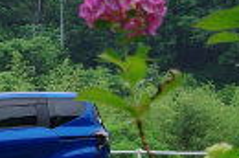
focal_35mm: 161
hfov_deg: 12.2
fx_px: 1066
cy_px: 161
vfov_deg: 8.4
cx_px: -116
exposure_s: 1/60
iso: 125
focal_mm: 28
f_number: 4.5
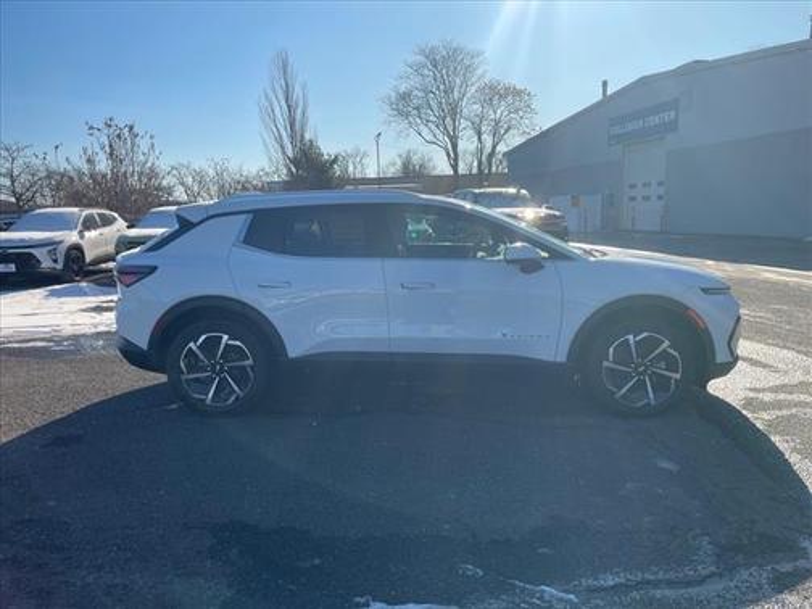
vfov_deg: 53.1
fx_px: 610
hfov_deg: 67.3
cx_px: 406
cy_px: 304
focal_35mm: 26
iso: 32
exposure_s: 1/1742
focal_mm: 4.2
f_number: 1.6
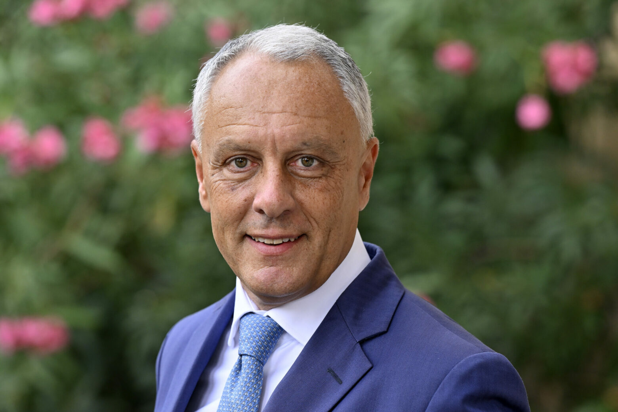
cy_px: 206
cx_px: 309
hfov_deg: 10.8
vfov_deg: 7.2
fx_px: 3261
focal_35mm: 190
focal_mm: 190
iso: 640
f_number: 5.6
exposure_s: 1/640
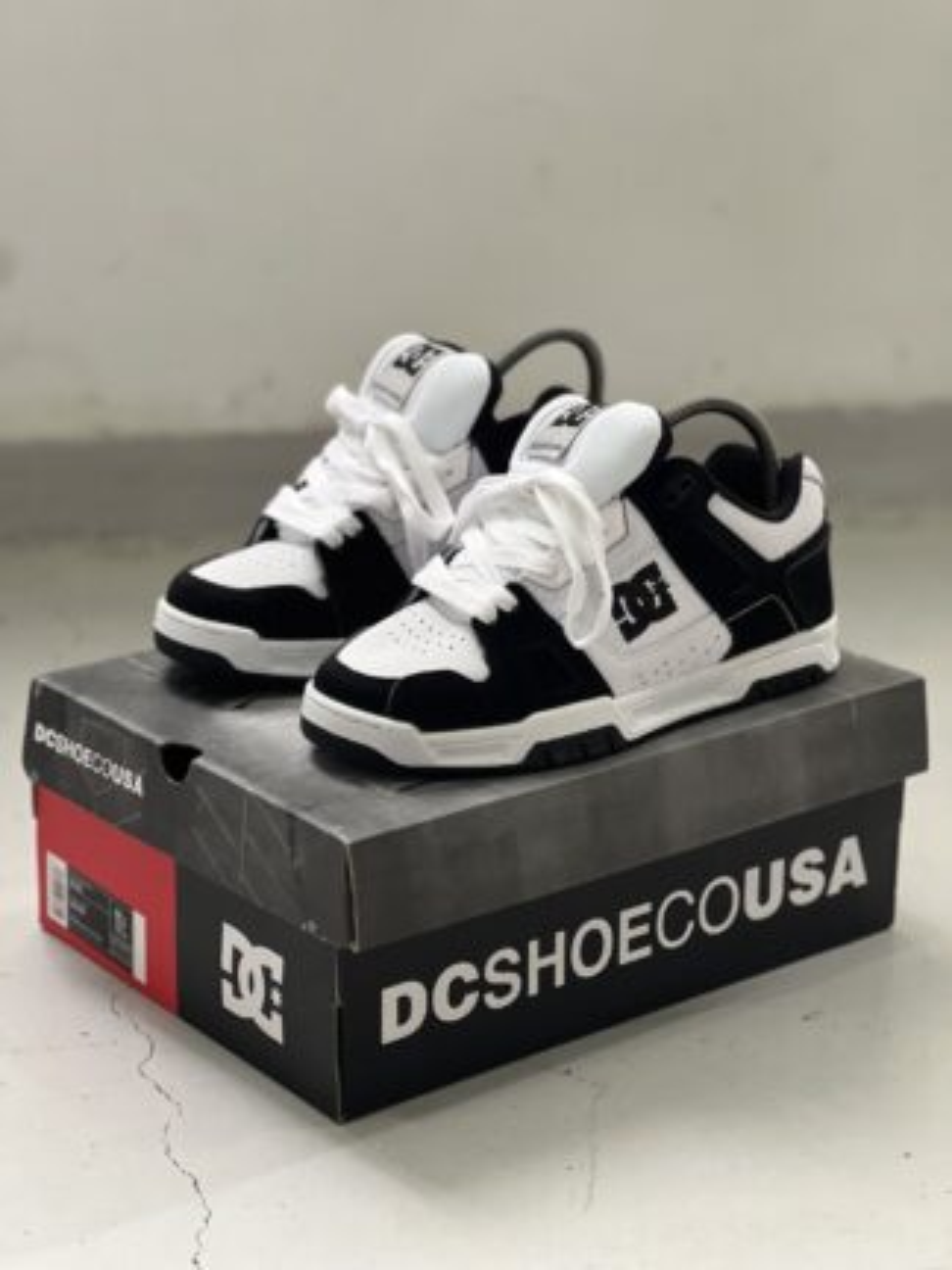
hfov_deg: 19.1
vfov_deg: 25.3
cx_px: 476
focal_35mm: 77
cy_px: 635
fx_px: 2824
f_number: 2.8
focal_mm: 9
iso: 320
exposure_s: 1/30
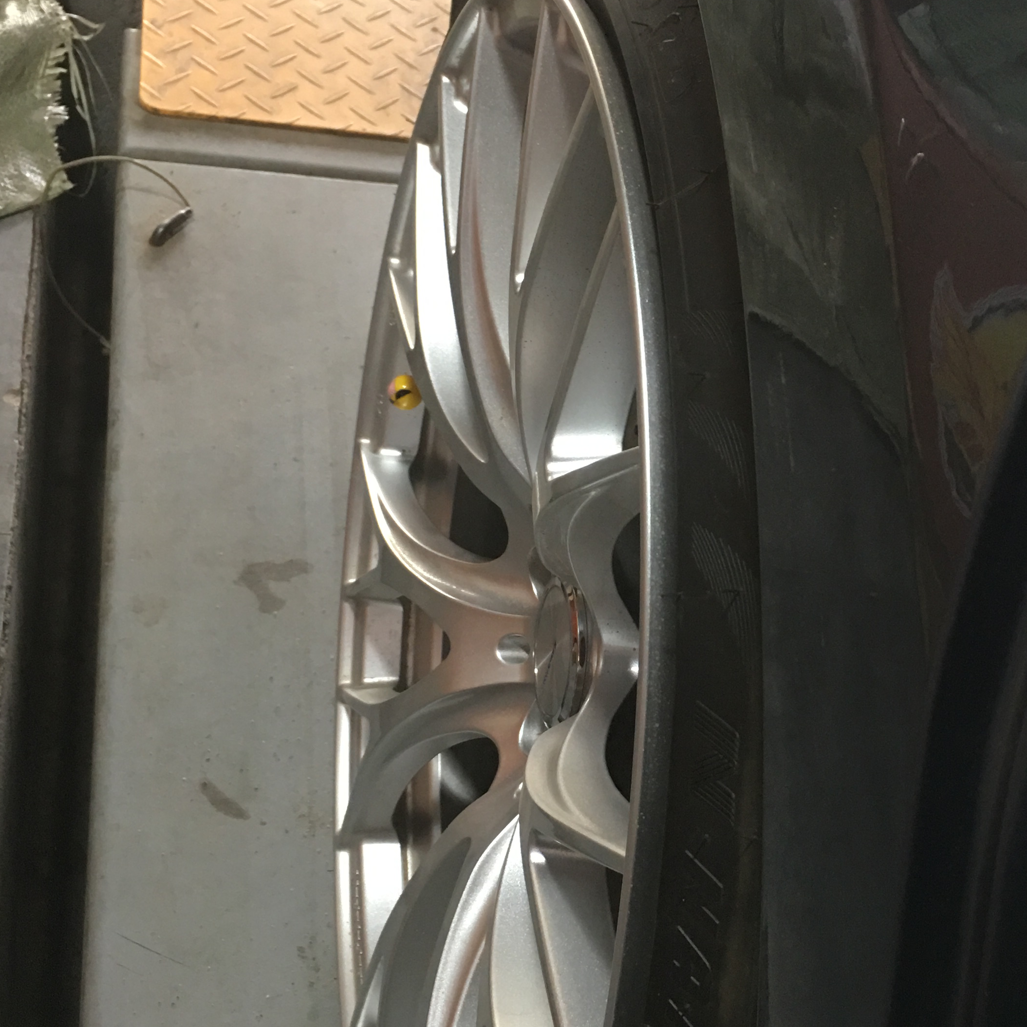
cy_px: 507
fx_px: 1645
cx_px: 663
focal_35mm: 49
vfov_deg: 34.7
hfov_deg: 34.4
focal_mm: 4.15
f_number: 2.2
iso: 100
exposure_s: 1/17
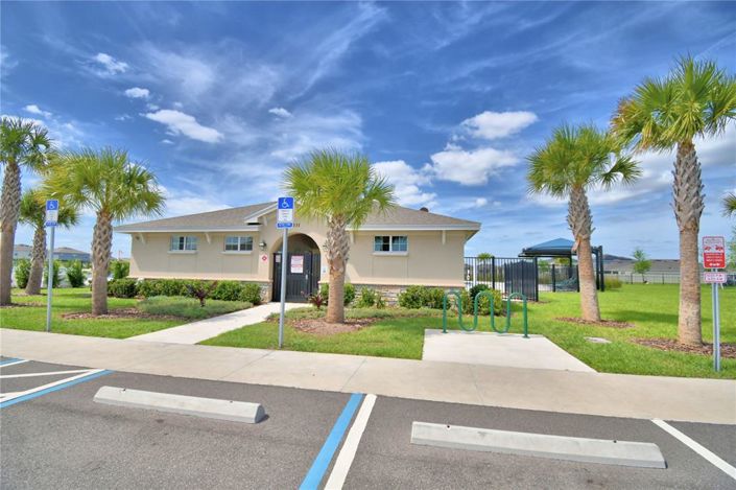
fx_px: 306
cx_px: 368
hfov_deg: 100.4
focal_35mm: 15
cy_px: 245
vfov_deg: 77.2
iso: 100
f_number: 4.5
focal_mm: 10
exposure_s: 1/2000
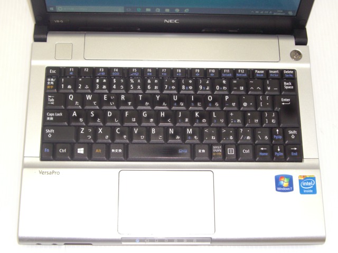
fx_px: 537
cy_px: 126
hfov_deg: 34.9
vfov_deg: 26.6
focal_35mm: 55
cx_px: 169
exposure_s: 1/60
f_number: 3.4
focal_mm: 11.5
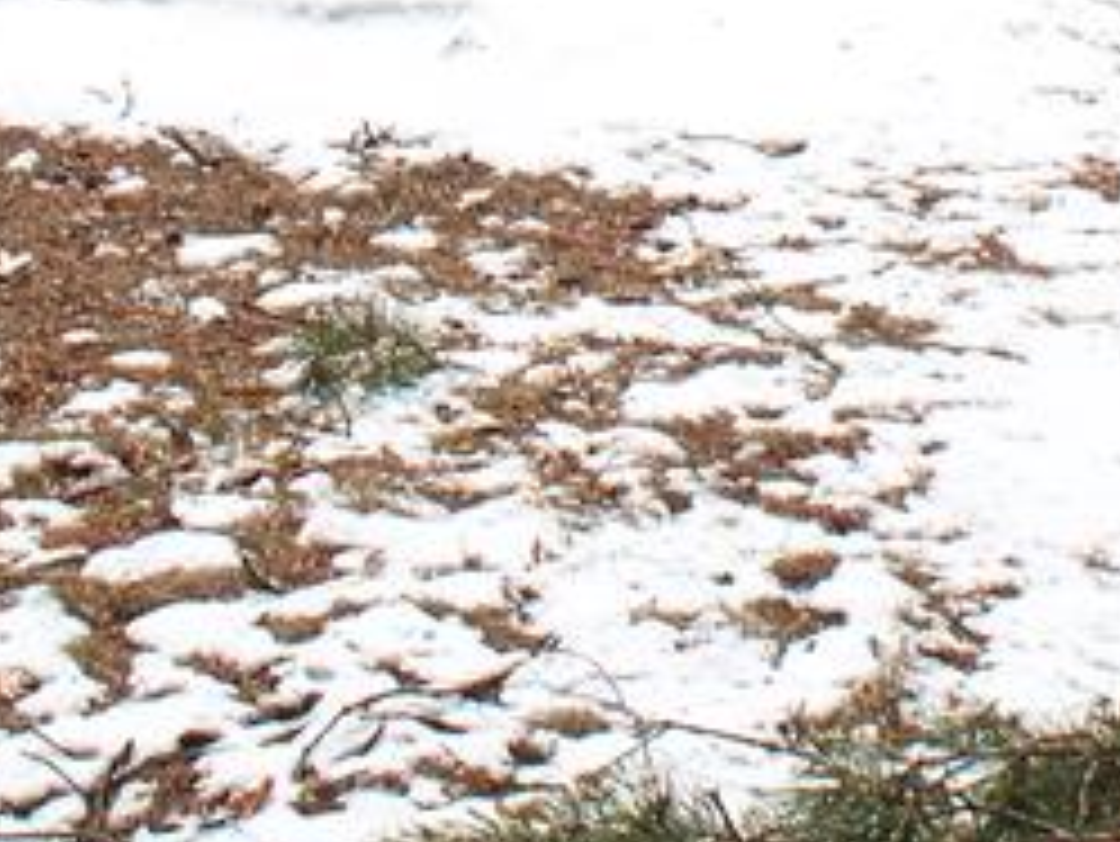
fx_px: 4791
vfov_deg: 9.6
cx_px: 832
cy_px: -639
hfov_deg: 13.3
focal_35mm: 148
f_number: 5
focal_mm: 7.54
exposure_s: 1/500
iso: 64
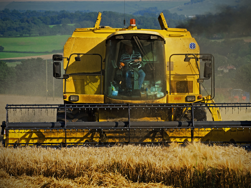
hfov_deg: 8.3
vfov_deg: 6.3
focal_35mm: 238
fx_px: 1722
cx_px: 133
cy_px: 94
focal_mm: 145
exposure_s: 1/1000
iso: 250
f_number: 8
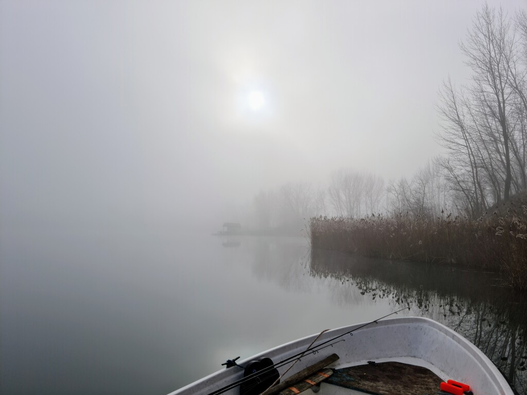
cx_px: 264
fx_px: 411
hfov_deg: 65.3
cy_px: 198
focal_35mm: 27
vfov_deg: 51.4
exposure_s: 1/1224
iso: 25
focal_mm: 5.9
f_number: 2
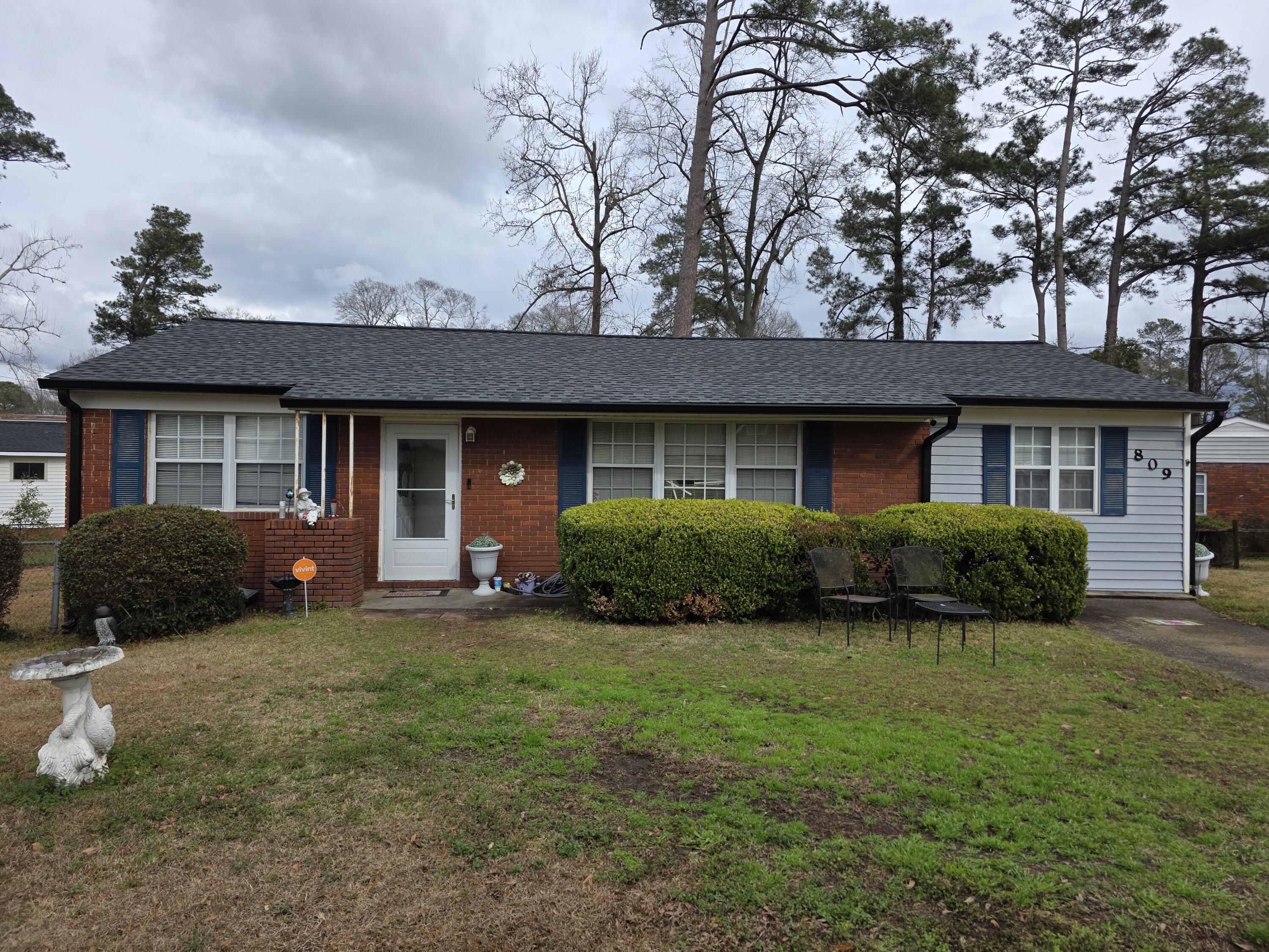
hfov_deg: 73.9
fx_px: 843
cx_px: 634
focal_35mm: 23
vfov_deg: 58.9
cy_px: 476
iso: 80
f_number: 1.7
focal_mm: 6.3
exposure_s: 1/3618
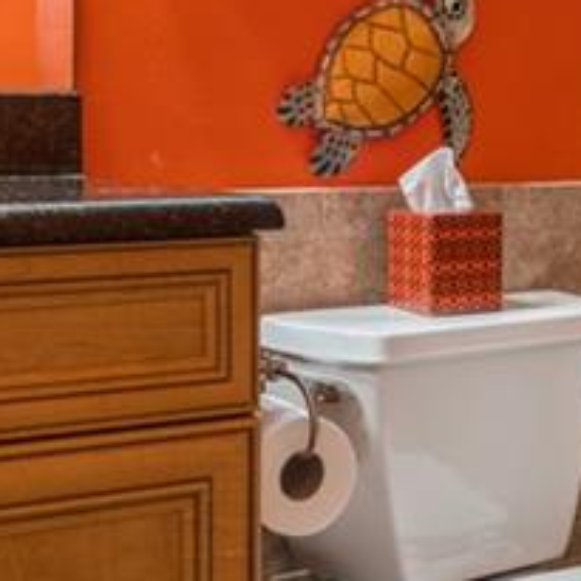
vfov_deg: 25.0
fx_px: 1291
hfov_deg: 25.3
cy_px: 119
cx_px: 349
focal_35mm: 68
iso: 200
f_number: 8
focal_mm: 16
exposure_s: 1/3
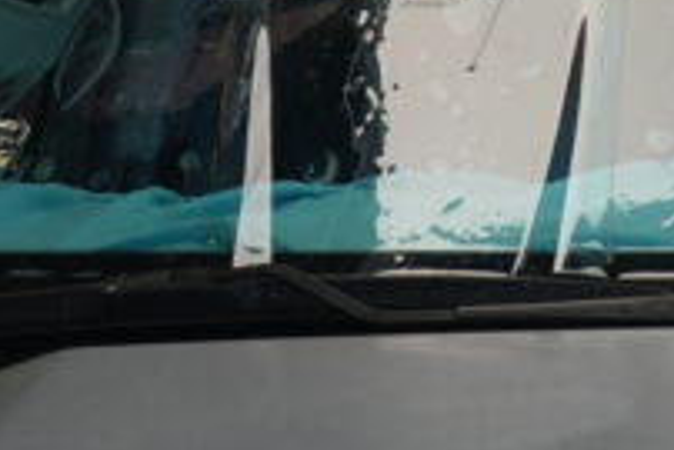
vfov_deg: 6.5
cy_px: -565
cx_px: 1061
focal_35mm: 203
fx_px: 3803
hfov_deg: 9.8
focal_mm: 40
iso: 250
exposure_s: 1/40
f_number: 4
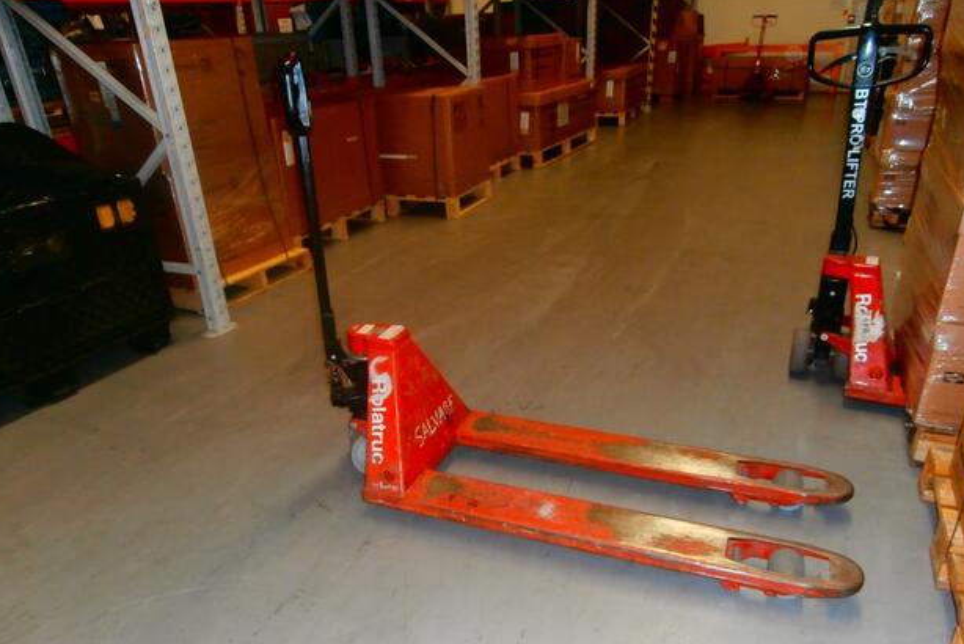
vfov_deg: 49.4
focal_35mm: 26
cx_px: 477
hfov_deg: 69.4
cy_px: 371
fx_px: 697
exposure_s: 1/30
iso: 200
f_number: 3
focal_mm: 4.2
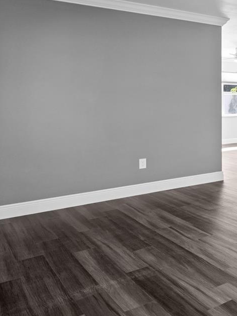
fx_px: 356
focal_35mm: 39
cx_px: 357
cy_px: 110
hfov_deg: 26.4
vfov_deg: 47.2
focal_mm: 16
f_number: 9
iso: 250
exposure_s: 1/1.25
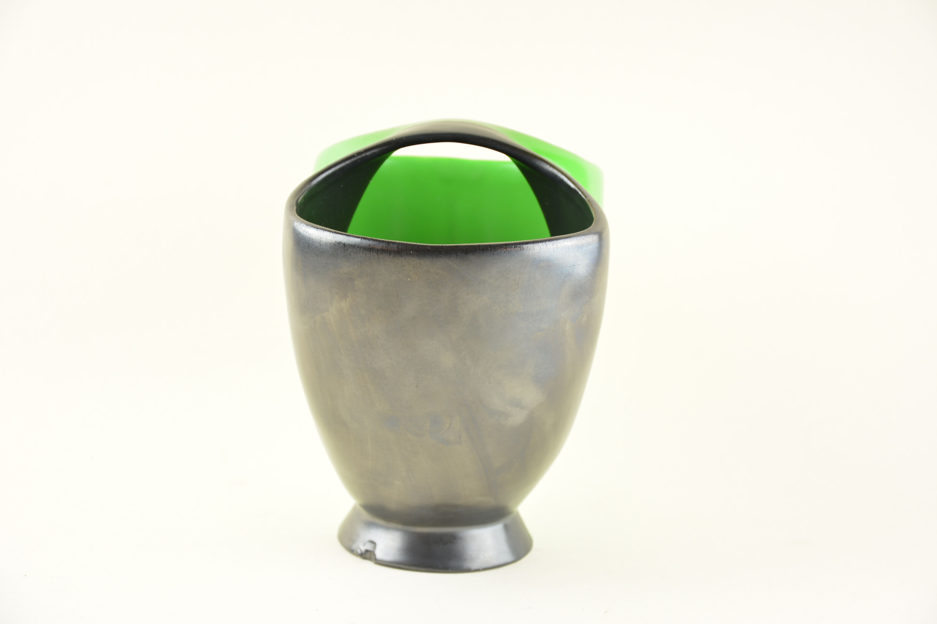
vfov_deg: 13.8
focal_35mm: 99
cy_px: 312
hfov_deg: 20.6
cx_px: 468
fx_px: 2577
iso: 100
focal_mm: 66
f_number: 5.3
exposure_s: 1/15
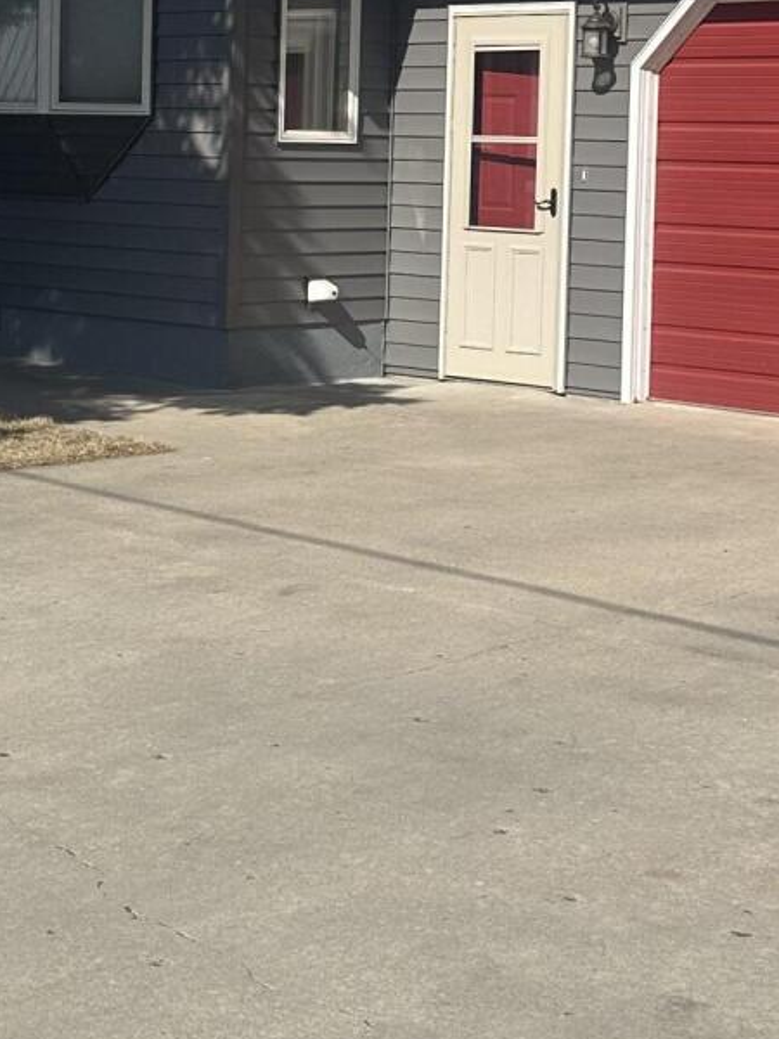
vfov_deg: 24.1
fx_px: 2400
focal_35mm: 80
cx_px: 377
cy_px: 248
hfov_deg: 18.4
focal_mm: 6.86
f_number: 1.78
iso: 80
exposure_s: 1/4762
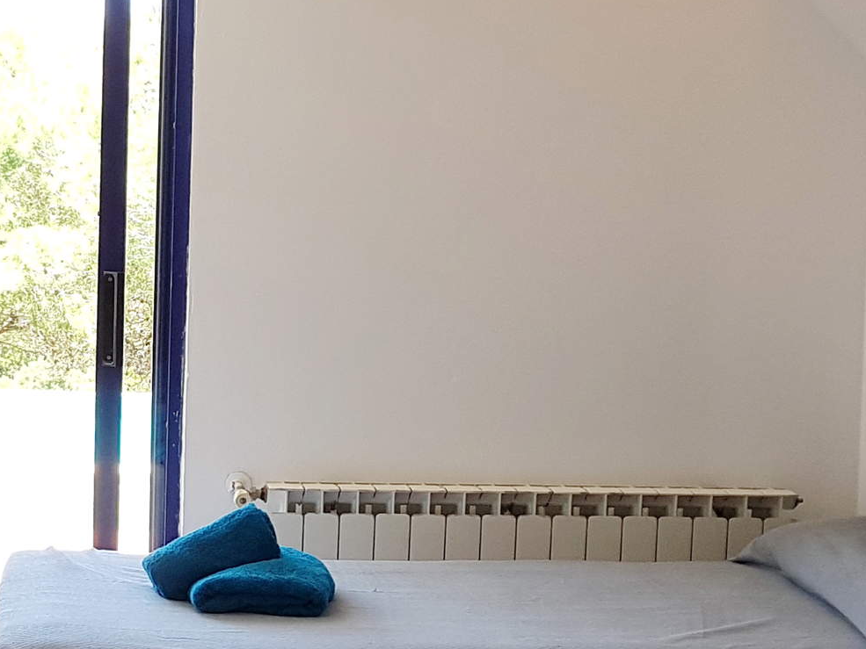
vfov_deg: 19.3
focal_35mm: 76
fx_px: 1902
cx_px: 178
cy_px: 227
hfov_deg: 25.2
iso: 50
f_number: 1.7
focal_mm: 4.2
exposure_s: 1/158
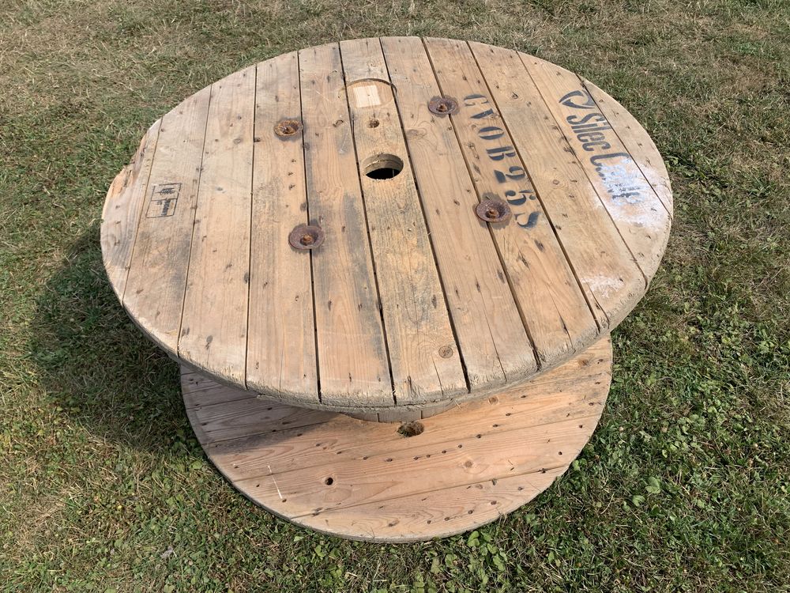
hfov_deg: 67.3
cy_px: 296
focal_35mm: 26
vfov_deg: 53.1
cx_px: 395
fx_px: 593
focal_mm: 4.25
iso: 25
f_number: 1.8
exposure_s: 1/1447
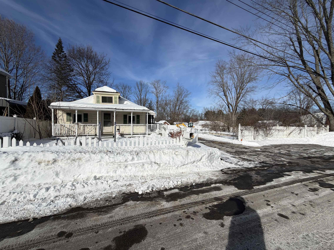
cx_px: 167
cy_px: 125
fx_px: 135
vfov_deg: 85.7
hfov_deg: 102.1
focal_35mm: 14
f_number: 2.2
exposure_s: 1/2237
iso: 20
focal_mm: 2.22
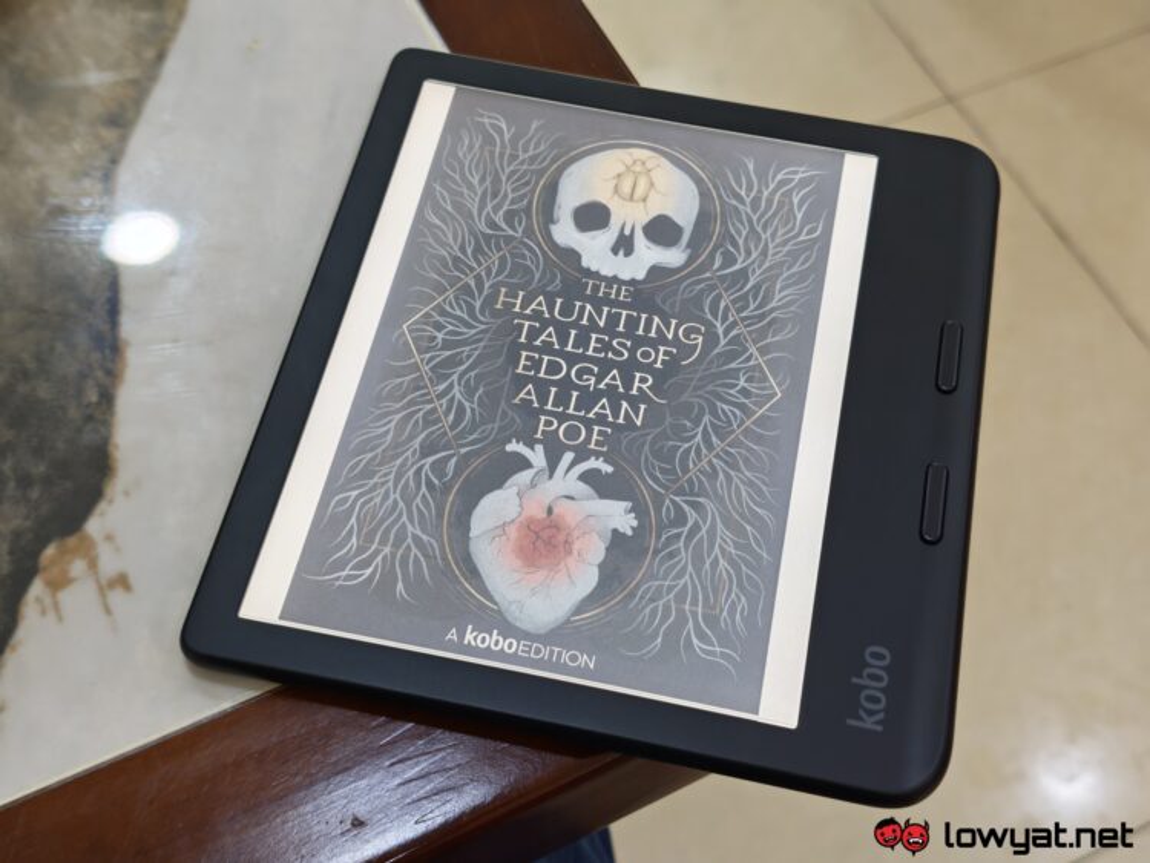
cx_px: 575
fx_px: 1529
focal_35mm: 46
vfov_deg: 31.5
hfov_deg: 41.2
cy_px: 432
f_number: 1.6
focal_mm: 5.4
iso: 100
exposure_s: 1/50
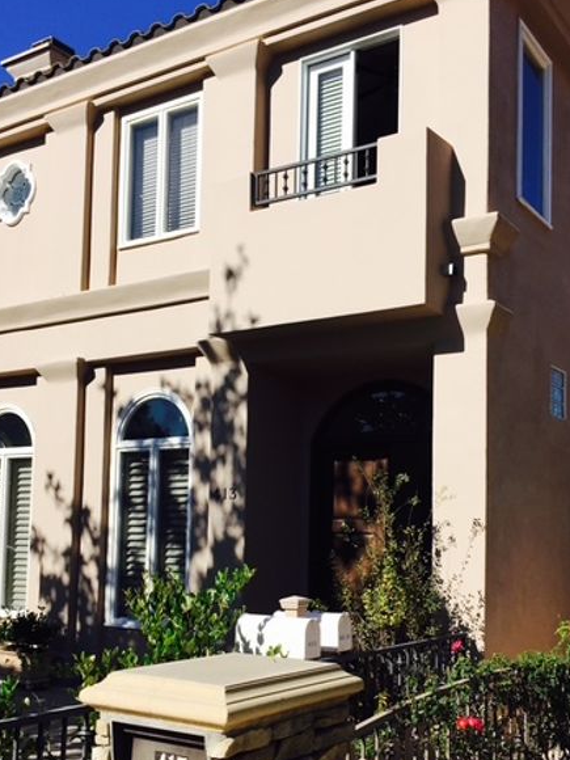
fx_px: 878
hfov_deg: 35.9
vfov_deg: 46.5
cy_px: 464
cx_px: 316
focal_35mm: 40
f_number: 2.2
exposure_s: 1/3049
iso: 32
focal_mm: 4.15
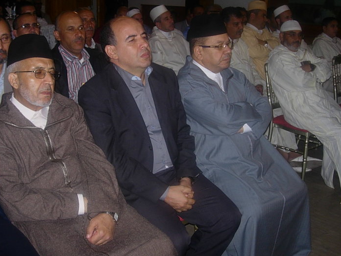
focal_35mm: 47
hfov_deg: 40.4
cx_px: 172
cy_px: 115
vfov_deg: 30.8
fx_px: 463
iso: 79
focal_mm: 8.5
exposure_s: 1/64
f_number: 2.9
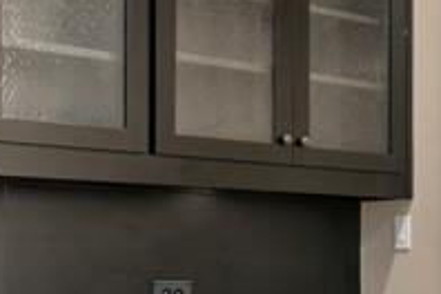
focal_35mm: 93
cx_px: 679
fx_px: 1139
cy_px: 276
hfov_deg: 19.0
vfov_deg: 14.5
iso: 400
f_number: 8
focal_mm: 18
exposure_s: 1/2.5
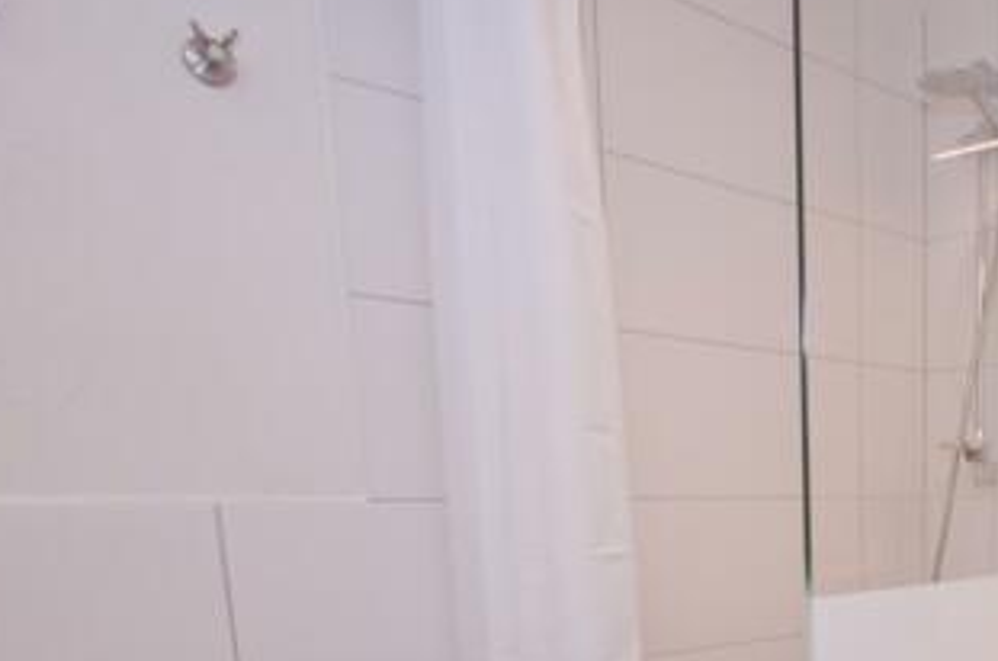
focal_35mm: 32
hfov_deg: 49.5
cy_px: 655
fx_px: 885
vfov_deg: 36.9
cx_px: 968
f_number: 9
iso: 400
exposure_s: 1/10
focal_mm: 10
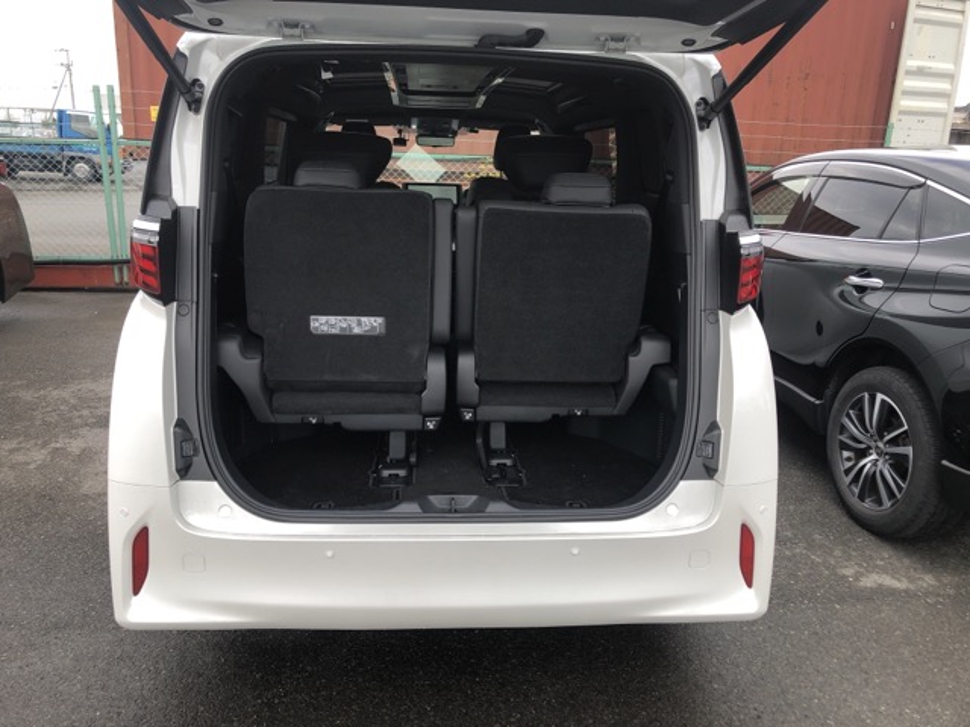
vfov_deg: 49.7
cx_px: 485
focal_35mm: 28
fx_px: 785
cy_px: 364
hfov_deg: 63.4
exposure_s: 1/320
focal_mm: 3.99
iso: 20
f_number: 1.8
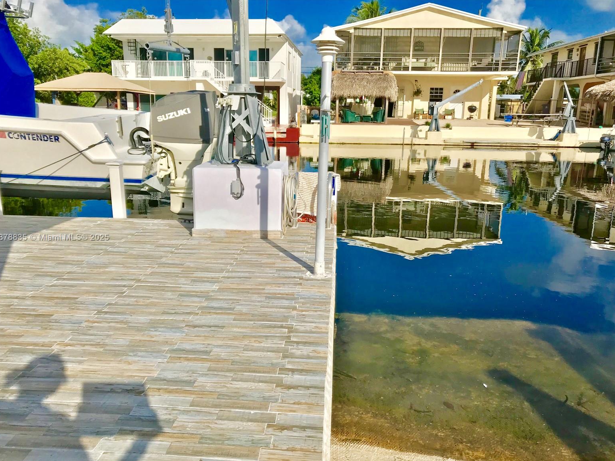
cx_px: 300
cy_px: 238
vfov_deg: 48.2
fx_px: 515
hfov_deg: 61.6
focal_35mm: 29
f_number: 1.8
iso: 20
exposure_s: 1/6849
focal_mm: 3.99
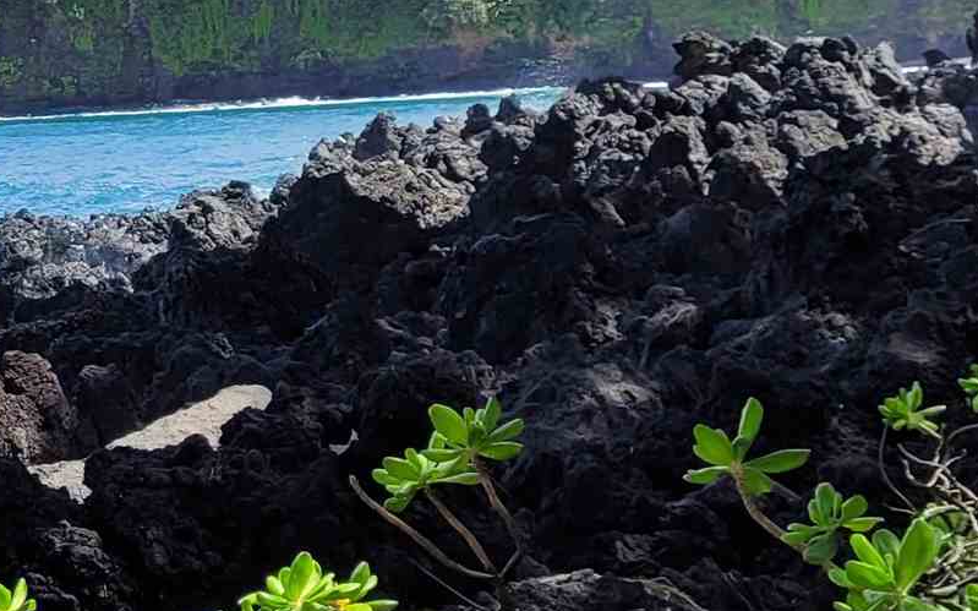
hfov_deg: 19.2
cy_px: 311
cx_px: 26
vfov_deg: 12.3
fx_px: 2825
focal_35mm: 106
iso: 40
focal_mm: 5.4
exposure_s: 1/1493
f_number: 1.8
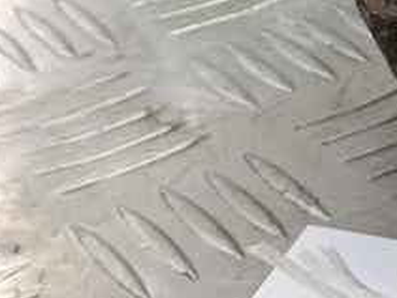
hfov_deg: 12.8
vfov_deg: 10.7
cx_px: 834
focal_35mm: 131
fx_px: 1502
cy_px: -215
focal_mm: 4.11
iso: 176
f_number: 1.6
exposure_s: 1/50
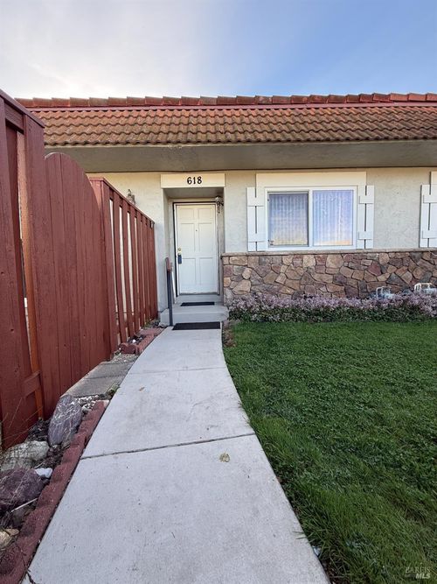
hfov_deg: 85.7
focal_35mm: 14
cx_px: 218
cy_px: 292
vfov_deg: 102.1
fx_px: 236
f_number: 2.2
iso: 50
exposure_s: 1/217
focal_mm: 2.22
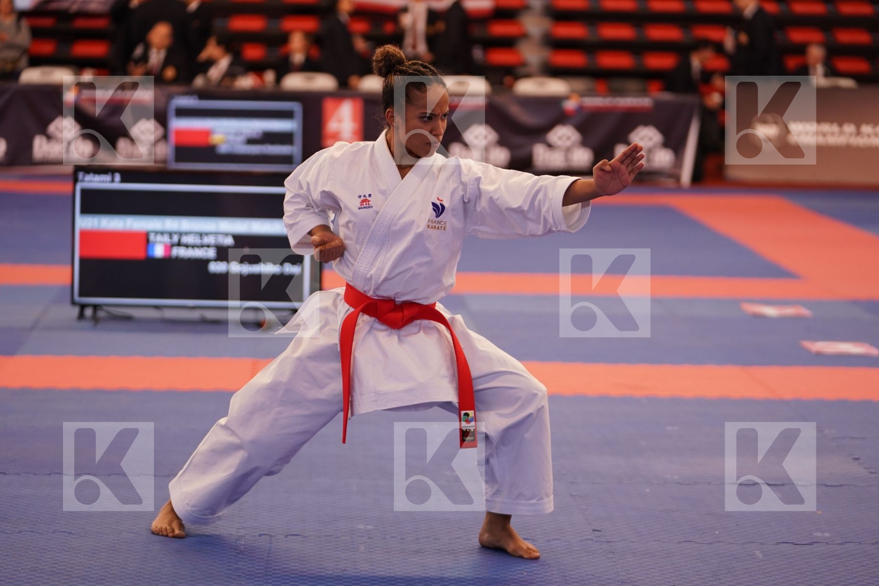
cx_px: 440
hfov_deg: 17.6
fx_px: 2832
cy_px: 293
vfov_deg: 11.8
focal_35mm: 116
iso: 1000
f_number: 2.8
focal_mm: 116
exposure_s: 1/500
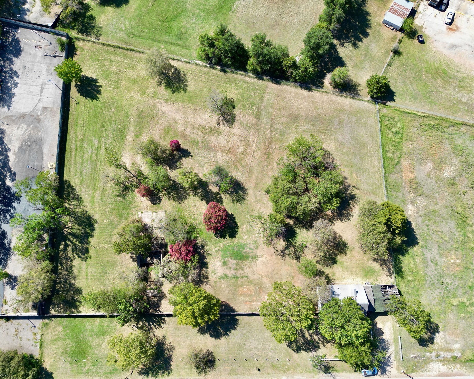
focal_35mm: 26
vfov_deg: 54.9
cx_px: 235
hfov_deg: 66.0
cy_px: 193
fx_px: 365
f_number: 1.7
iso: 100
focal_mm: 6.72
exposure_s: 1/1000
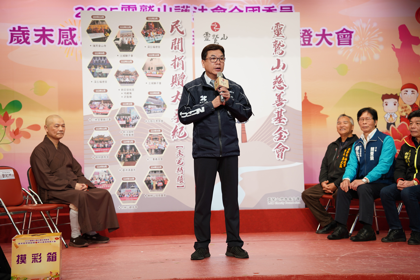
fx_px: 817
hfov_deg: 28.8
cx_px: 210
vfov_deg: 19.5
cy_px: 140
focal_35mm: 70
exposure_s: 1/80
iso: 200
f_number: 2.8
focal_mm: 70
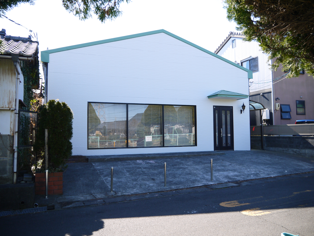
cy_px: 118
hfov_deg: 63.4
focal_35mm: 28
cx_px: 157
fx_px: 254
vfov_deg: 49.7
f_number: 3.5
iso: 160
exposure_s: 1/500
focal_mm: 14
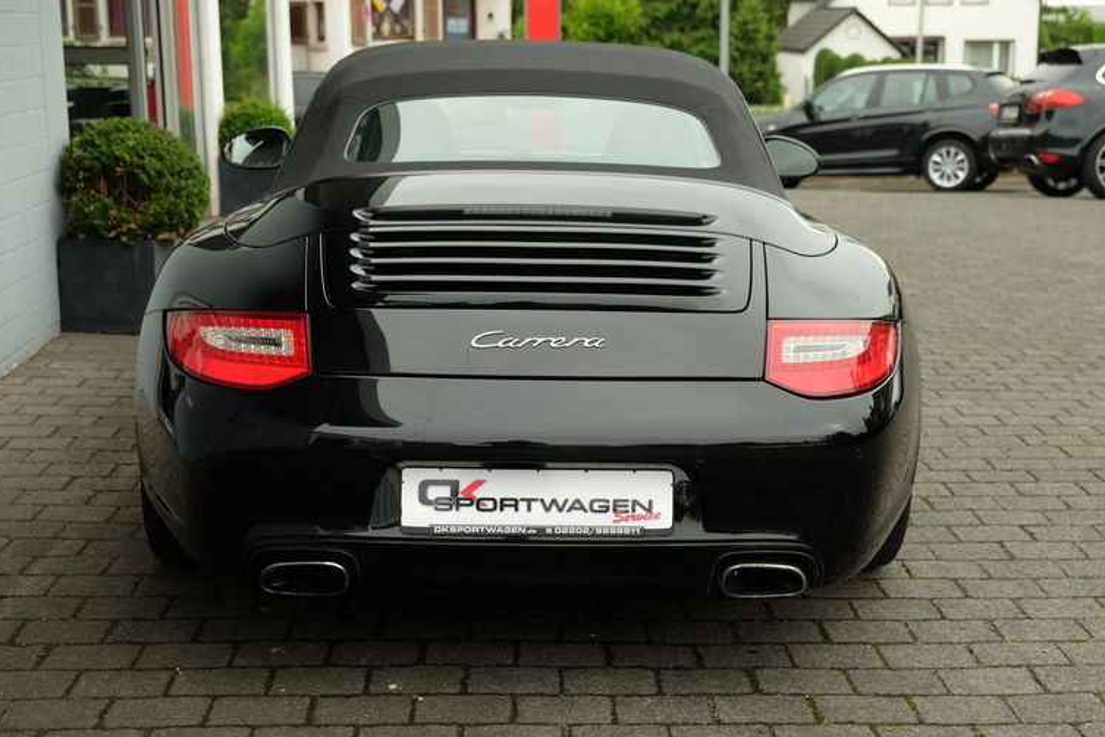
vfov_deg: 26.0
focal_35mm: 52
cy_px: 364
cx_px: 555
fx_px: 1596
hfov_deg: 38.2
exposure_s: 1/150
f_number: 3.6
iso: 200
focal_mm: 34.3
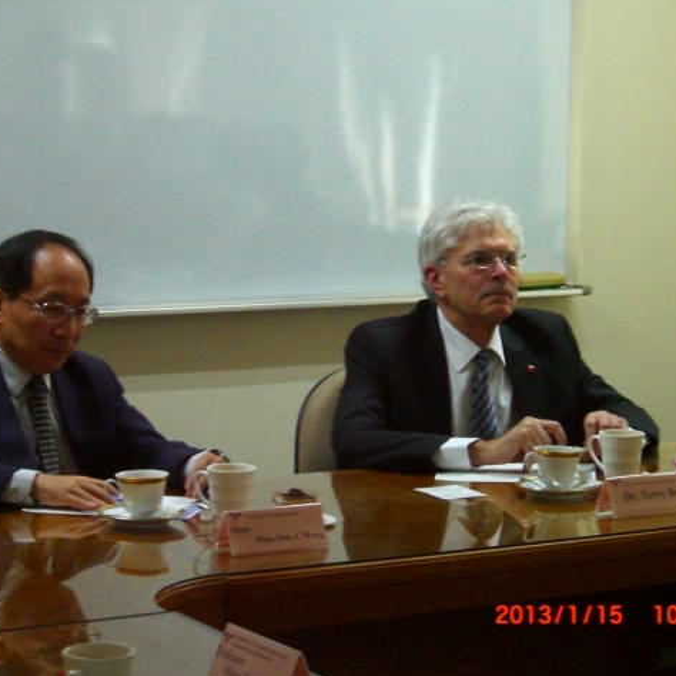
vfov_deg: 15.7
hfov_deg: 15.7
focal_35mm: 111
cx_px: 321
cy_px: 339
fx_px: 2452
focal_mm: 19.4
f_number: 4.8
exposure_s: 1/100
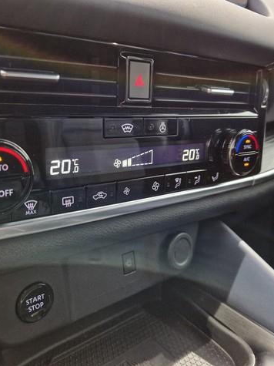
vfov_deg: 58.4
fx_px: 327
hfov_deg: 45.4
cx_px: 132
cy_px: 184
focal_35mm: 31
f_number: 1.8
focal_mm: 5.4
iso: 640
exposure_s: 1/25
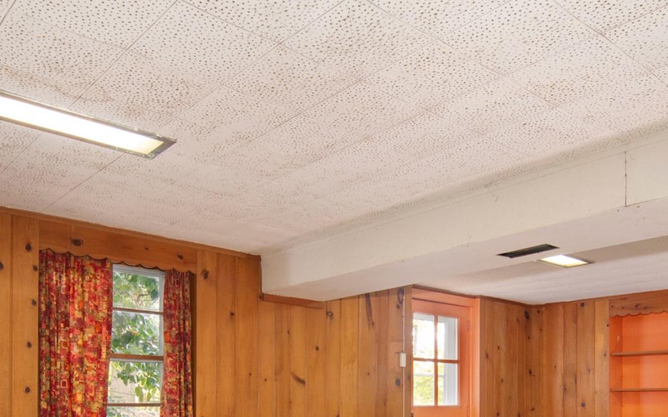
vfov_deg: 35.1
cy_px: 406
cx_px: 344
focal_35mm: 33
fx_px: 601
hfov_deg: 58.1
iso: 640
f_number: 8
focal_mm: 11
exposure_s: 1/20
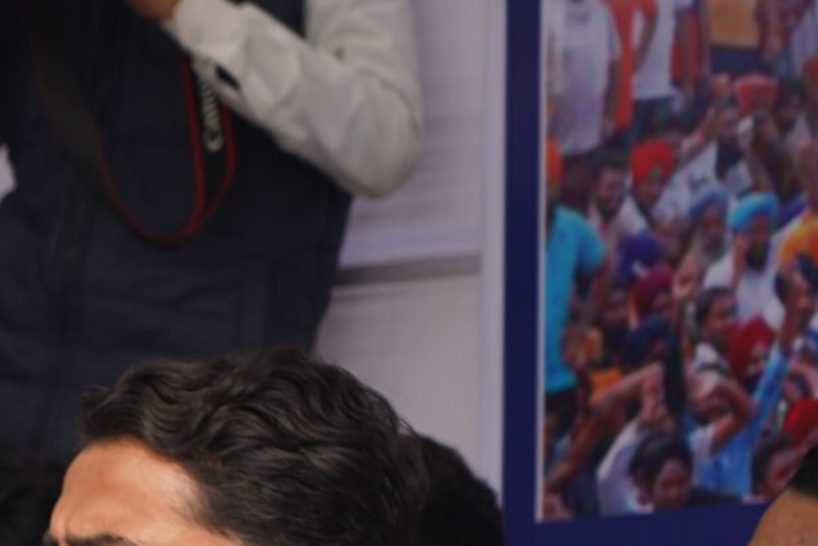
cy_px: 895
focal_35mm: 442
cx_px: -858
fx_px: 10048
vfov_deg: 3.1
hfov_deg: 4.6
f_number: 4.5
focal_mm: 105
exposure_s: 1/500
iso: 100
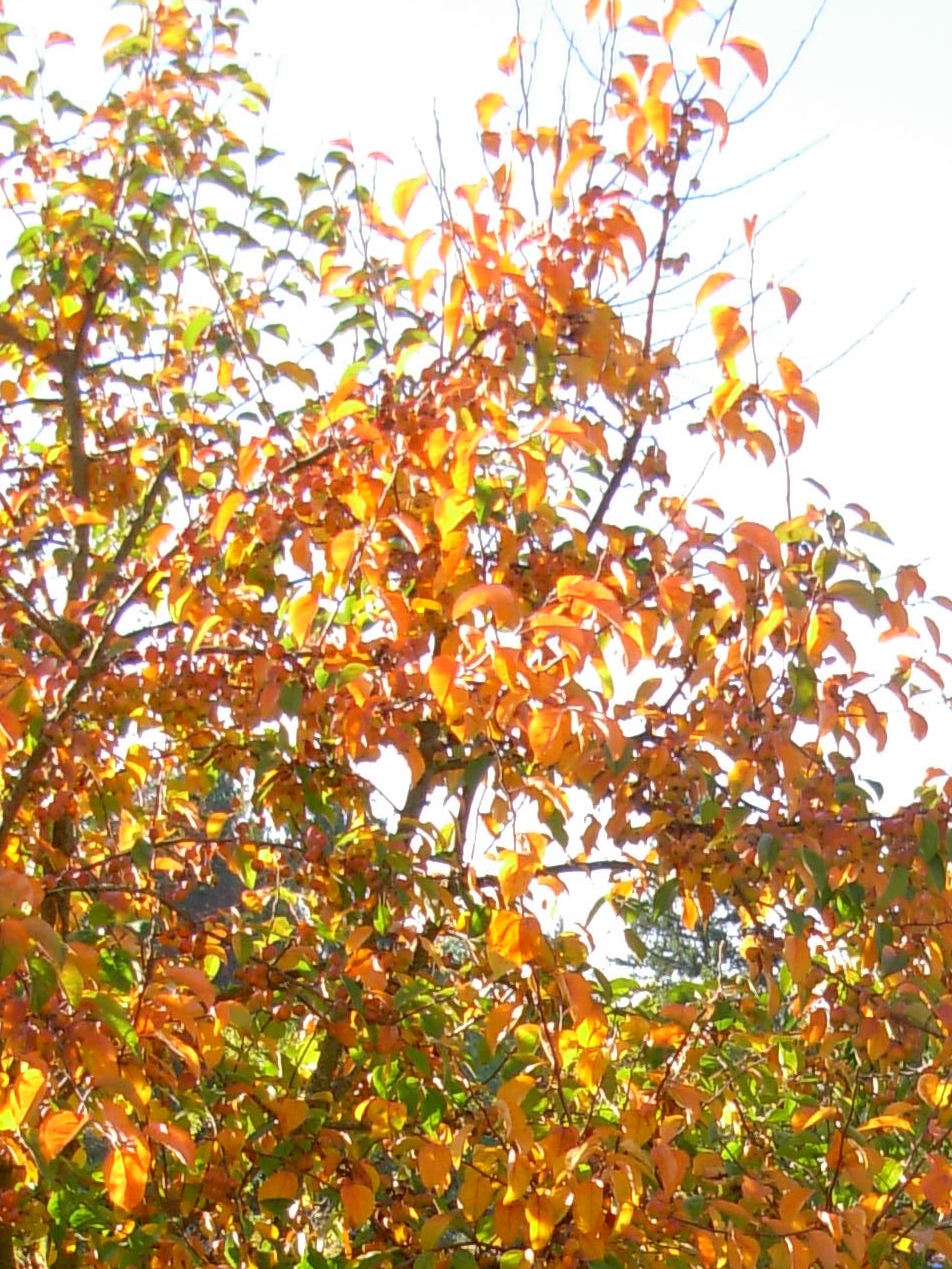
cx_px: 793
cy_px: 1429
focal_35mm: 92
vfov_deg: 20.2
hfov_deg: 15.9
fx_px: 3373
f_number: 2.9
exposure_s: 1/235
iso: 79
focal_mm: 6.3
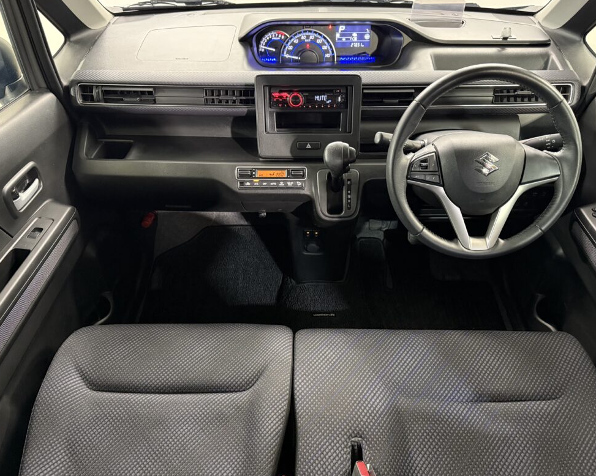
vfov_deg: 54.9
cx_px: 312
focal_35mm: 26
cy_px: 242
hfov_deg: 66.0
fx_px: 459
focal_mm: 6.76
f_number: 1.78
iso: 800
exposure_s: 1/25
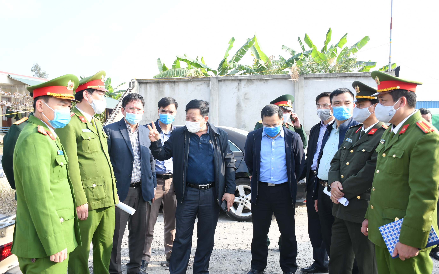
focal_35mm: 37
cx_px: 219
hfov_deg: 52.8
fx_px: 443
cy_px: 145
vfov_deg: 34.4
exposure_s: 1/200
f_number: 7.1
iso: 250
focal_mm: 24
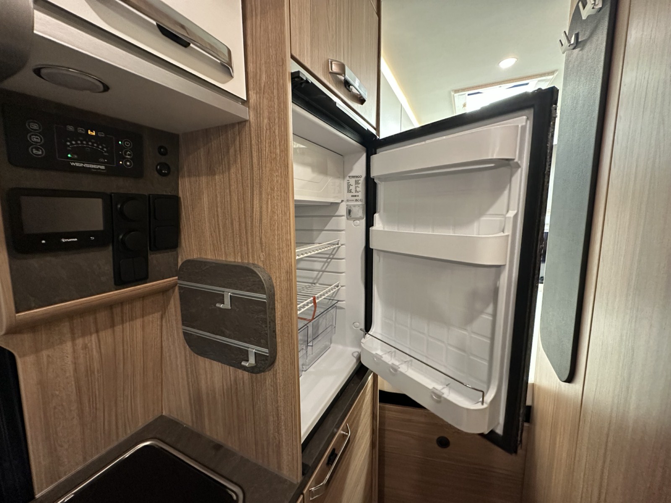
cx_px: 336
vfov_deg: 85.7
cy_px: 252
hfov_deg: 102.1
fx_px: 271
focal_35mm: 14
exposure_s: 1/60
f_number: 2.2
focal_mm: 2.22
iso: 640
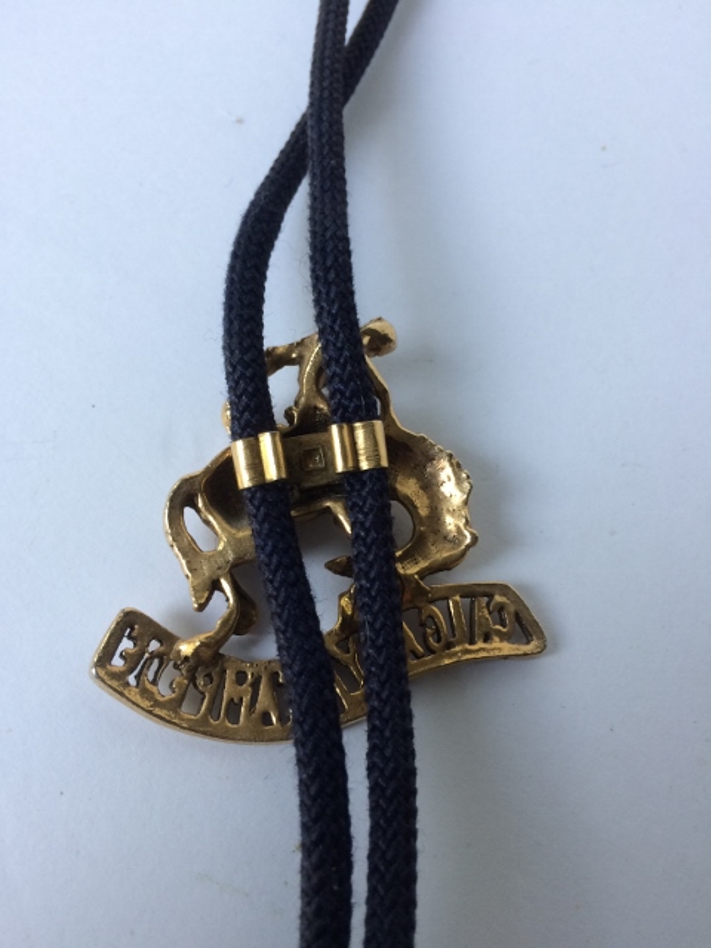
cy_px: 474
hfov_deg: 48.2
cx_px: 356
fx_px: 794
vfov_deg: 61.7
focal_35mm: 29
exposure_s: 1/30
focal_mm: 4.15
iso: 50
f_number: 2.2
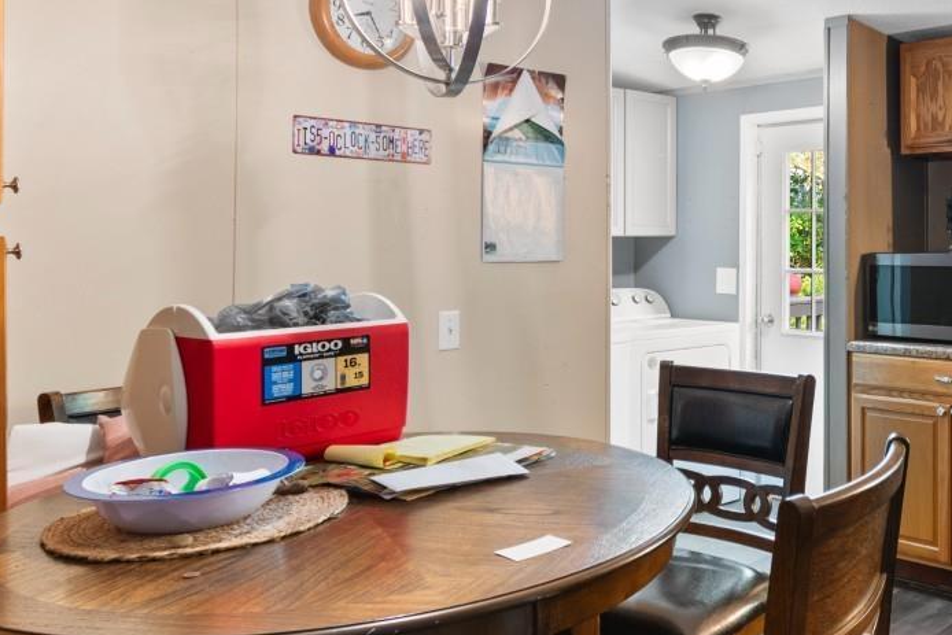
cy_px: 235
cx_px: 749
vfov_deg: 37.6
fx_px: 926
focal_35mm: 35
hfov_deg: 51.3
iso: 100
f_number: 4.5
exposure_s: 8
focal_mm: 10
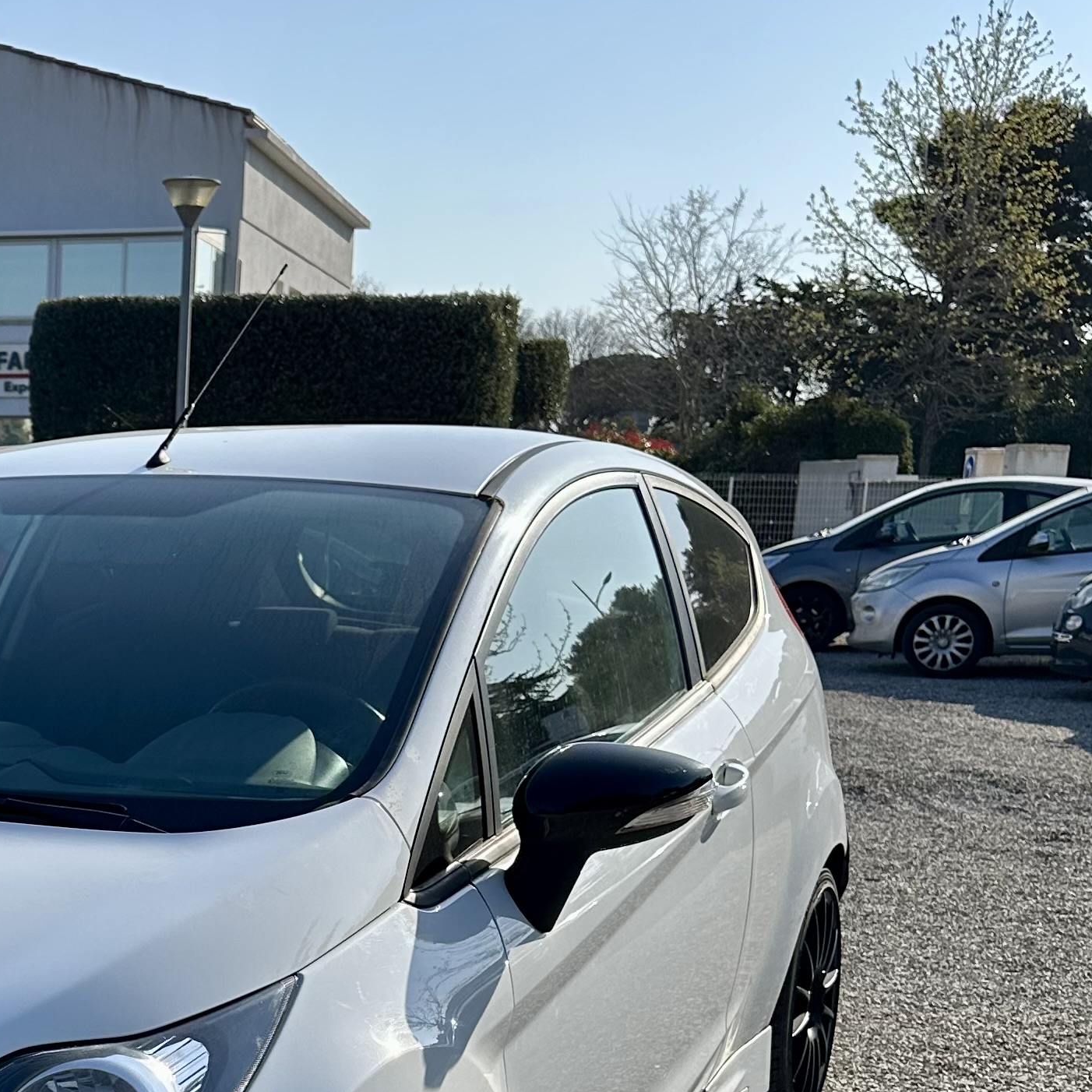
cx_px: -53
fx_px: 2177
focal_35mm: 61
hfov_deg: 26.3
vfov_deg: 27.1
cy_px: 988
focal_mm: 6.86
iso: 80
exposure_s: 1/5263
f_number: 1.78
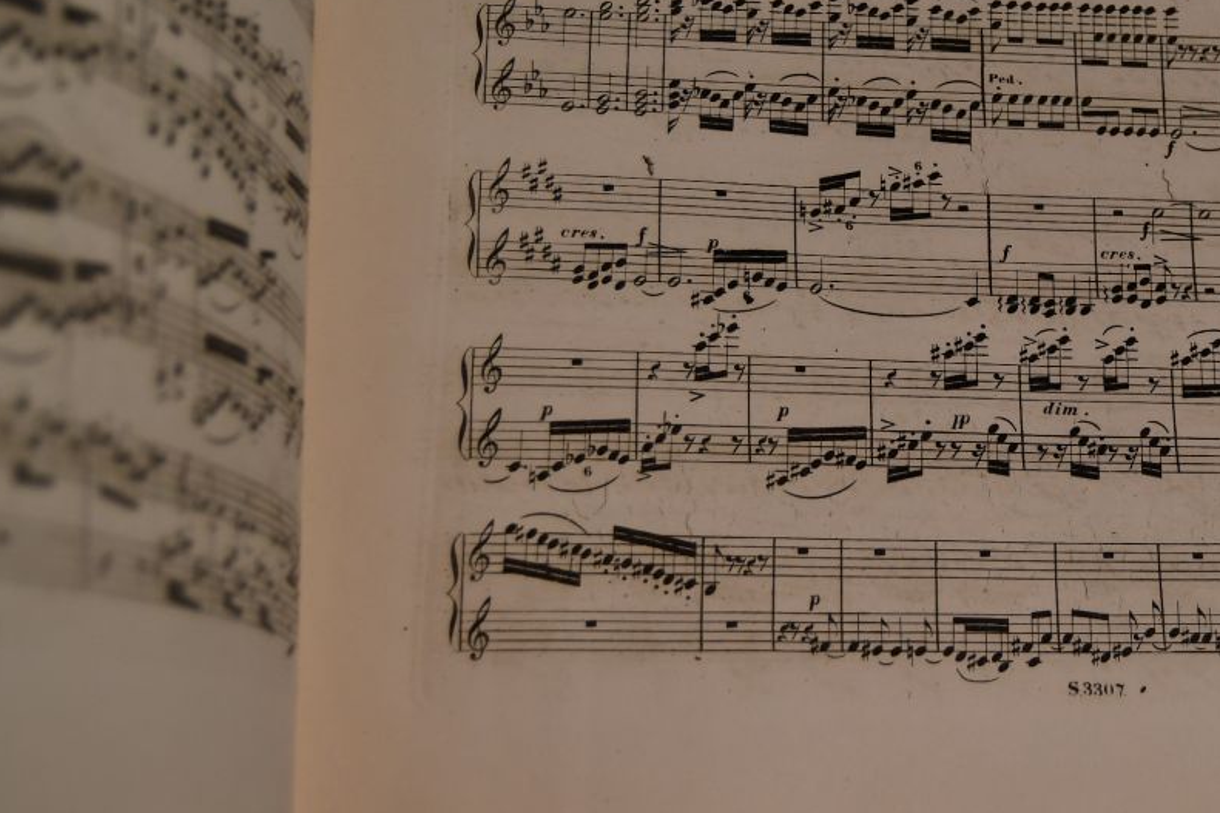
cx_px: 1023
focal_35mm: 69
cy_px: 278
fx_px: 2338
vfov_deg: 19.7
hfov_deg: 28.5
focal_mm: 26
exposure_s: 1/250
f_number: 4
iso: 400
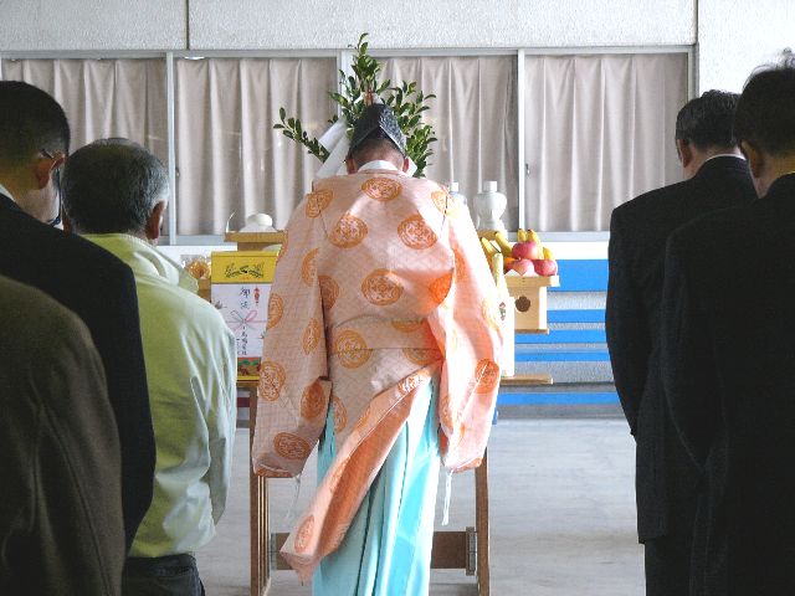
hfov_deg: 14.9
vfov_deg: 11.2
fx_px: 3032
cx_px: 398
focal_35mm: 132
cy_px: 298
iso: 150
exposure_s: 1/60
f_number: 2.8
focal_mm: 21.9
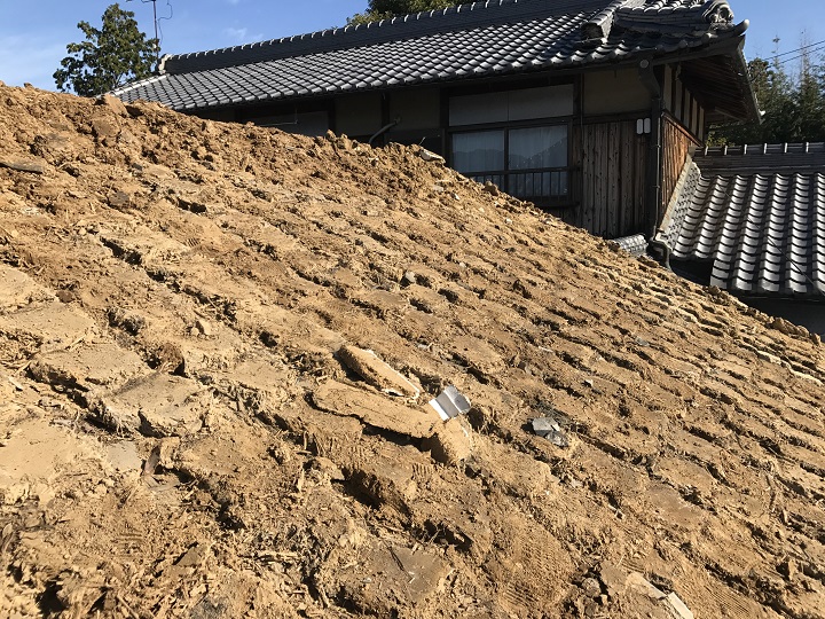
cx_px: 412
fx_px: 667
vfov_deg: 49.7
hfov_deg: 63.4
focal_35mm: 28
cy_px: 310
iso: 20
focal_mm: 3.99
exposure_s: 1/1916
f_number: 1.8
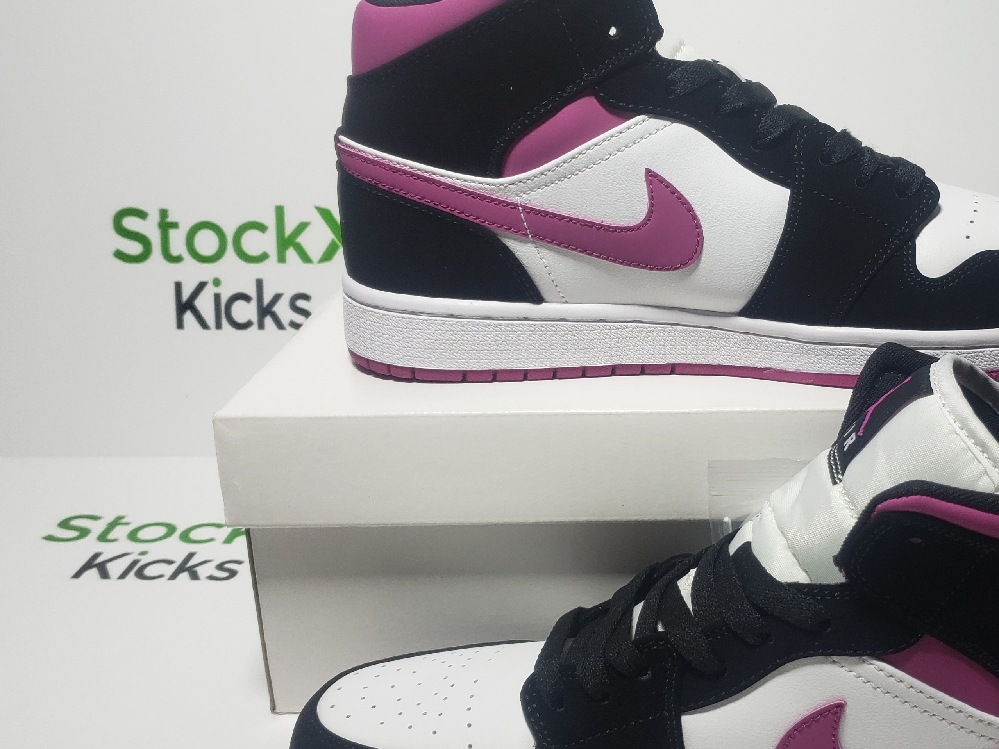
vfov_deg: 35.1
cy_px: 424
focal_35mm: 41
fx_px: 1183
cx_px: 682
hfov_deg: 45.0
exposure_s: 1/430
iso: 50
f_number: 2.4
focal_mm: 4.3
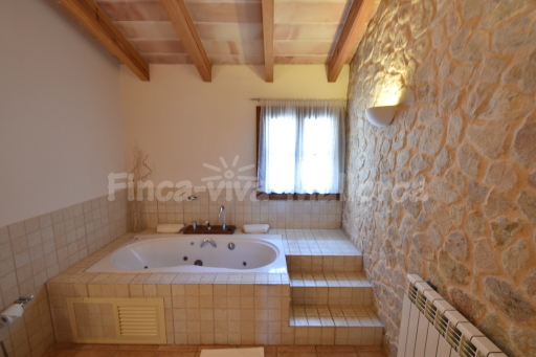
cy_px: 178
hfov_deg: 100.4
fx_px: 223
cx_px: 268
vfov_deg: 77.3
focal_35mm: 15
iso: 100
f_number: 5.6
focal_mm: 10
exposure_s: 1/1.6
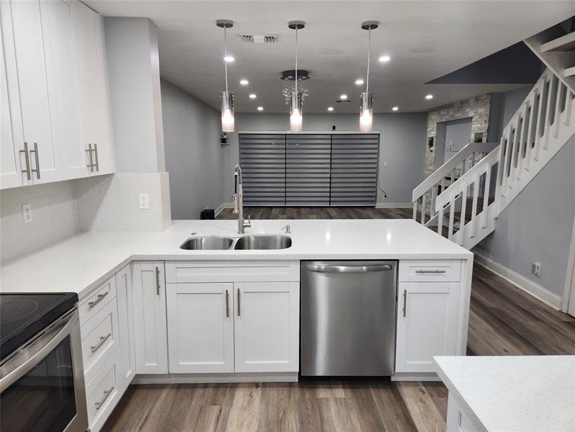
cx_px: 288
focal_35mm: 23
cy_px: 216
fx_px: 382
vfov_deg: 58.9
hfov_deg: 73.9
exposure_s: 1/180
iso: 200
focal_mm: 5.4
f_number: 1.8
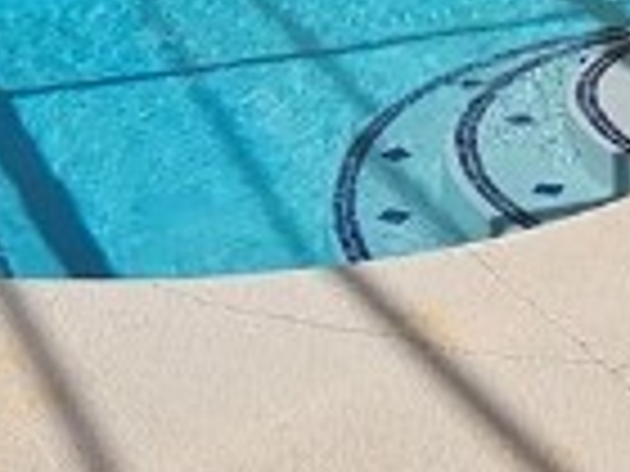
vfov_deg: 15.1
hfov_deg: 20.4
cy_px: -58
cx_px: 513
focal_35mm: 95
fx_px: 1729
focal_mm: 2.2
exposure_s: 1/3160
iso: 50
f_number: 2.2
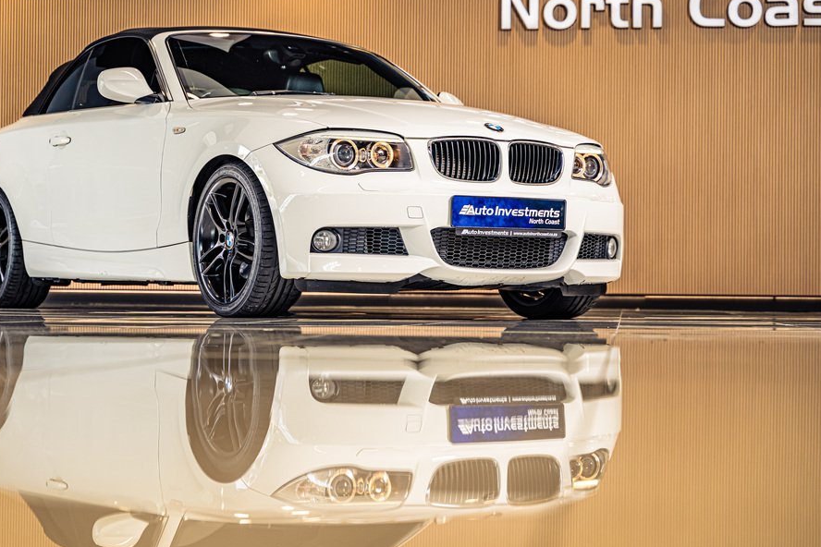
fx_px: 1733
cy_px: 260
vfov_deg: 17.9
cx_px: 355
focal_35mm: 76
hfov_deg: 26.6
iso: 250
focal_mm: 66
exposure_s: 1/160
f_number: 3.5
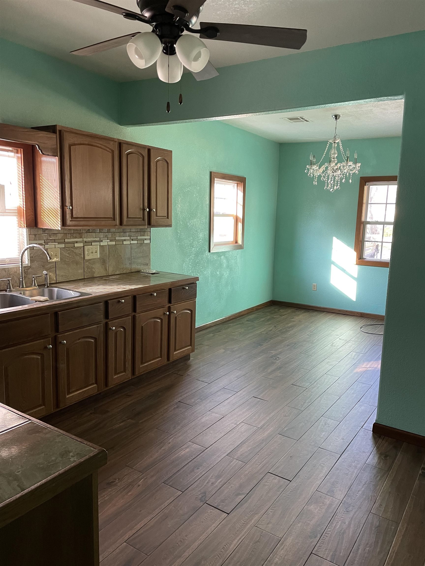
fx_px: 426
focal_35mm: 26
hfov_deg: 53.1
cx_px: 212
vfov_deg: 67.3
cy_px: 283
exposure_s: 1/60
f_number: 1.6
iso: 160
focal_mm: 4.2
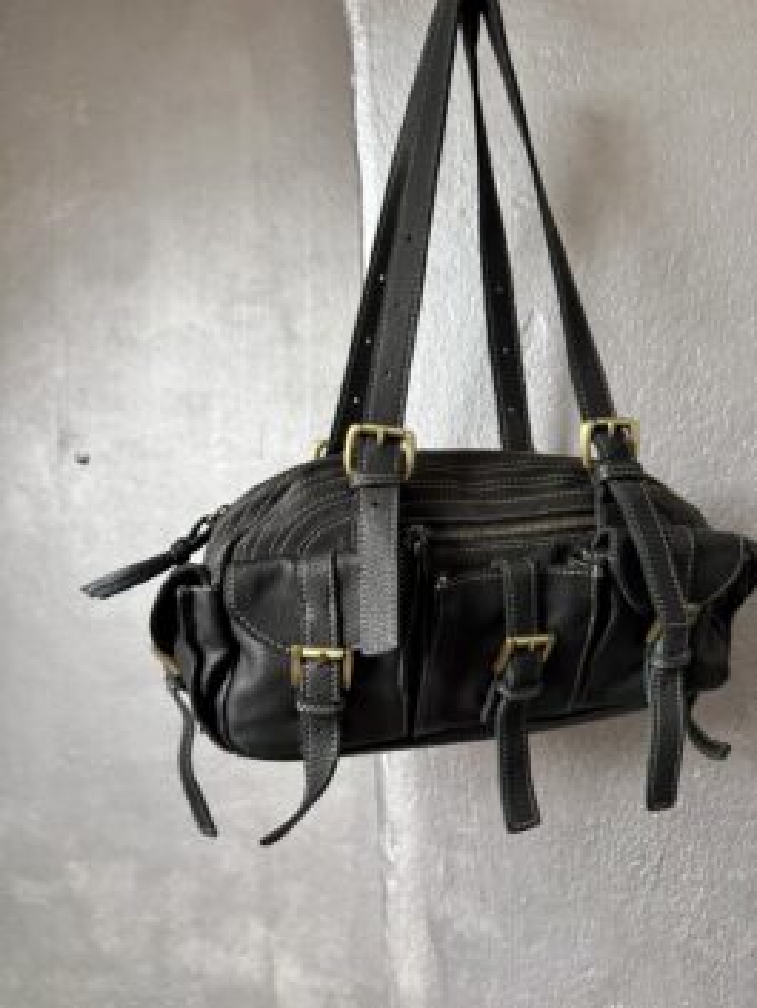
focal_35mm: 24
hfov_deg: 56.8
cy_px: 504
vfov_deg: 71.6
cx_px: 378
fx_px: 699
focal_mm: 6.76
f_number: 1.78
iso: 800
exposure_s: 1/60
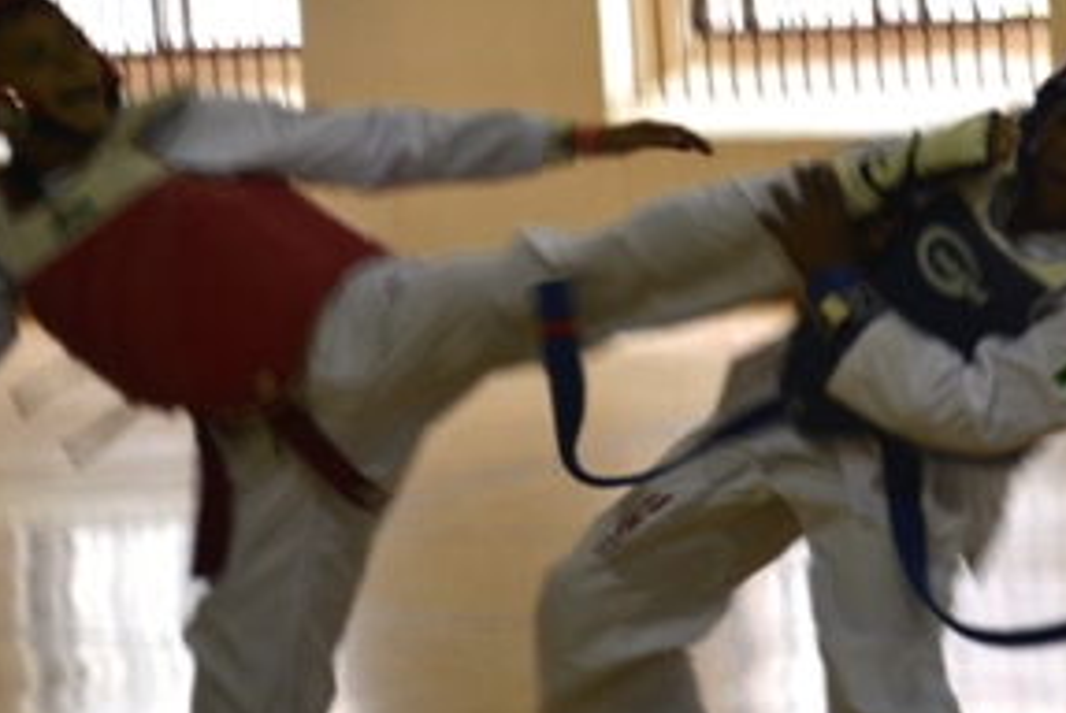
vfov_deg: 10.7
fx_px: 3817
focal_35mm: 129
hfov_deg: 15.9
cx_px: 572
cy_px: 455
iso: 400
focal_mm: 55
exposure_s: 1/60
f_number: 5.6
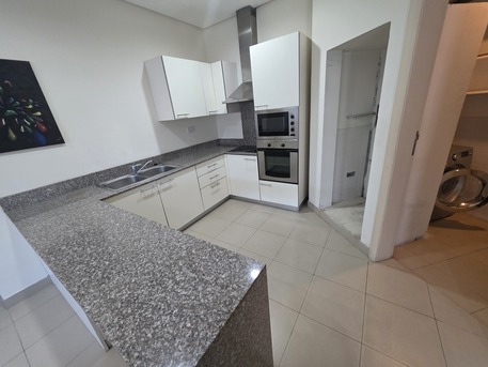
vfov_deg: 89.9
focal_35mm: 13
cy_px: 184
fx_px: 183
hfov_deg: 106.2
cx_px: 244
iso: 400
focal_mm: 2.2
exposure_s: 1/50
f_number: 1.9
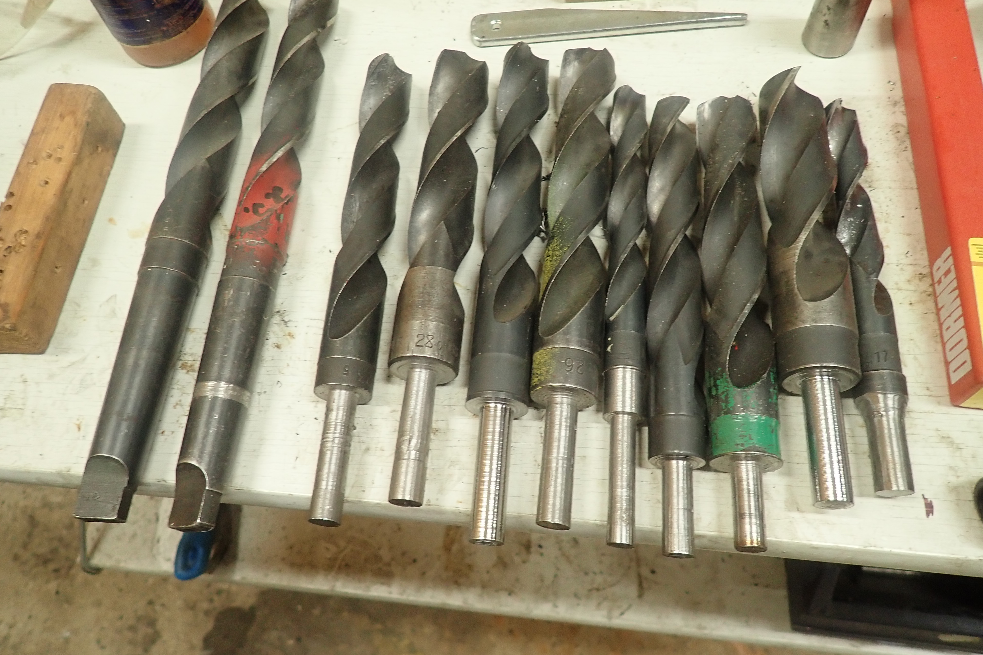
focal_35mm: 27
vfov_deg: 47.9
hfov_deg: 67.4
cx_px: 479
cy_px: 323
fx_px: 737
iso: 200
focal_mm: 4.5
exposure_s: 1/40
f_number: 2
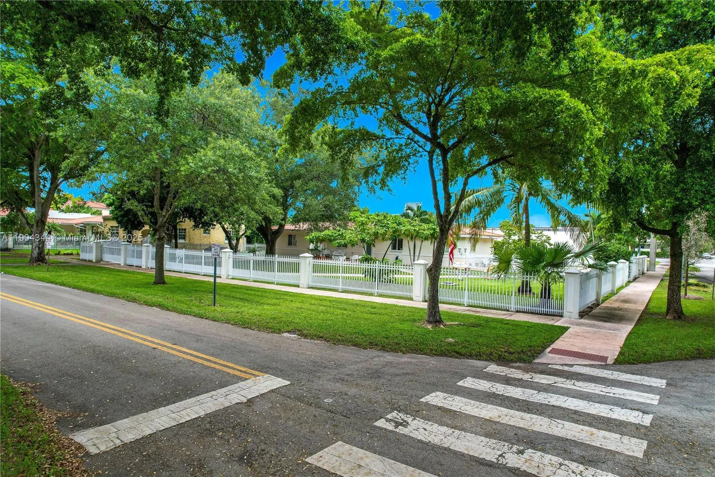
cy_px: 238
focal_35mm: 22
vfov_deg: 57.2
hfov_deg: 78.6
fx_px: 437
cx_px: 358
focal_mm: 8.38
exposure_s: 1/400
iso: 100
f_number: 2.8
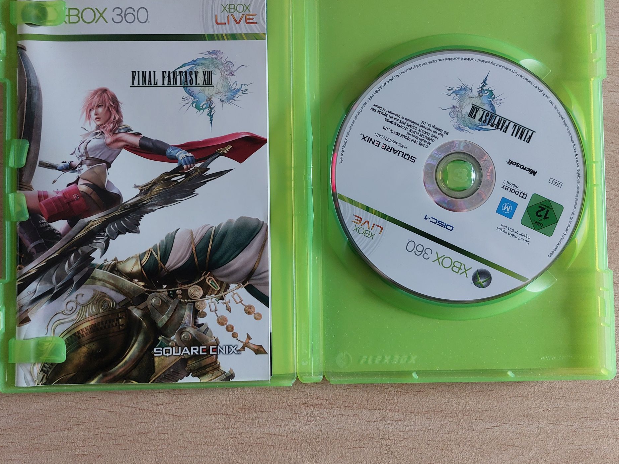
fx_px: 554
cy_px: 191
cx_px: 285
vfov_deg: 45.2
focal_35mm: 31
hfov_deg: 58.3
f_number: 1.8
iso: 250
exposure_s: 1/50
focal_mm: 5.23
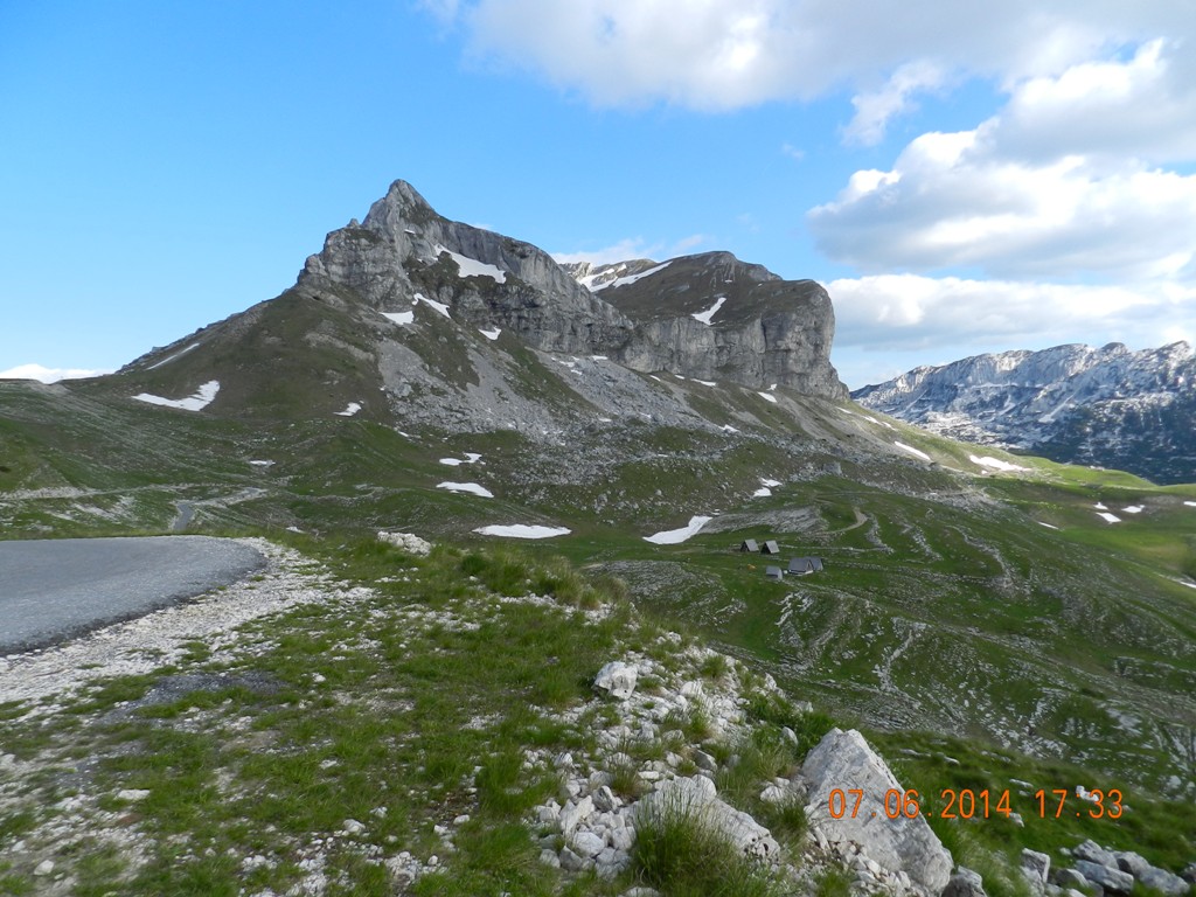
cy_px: 448
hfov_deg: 73.9
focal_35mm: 23
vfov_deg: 58.9
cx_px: 598
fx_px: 795
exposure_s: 1/1000
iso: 160
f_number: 3.4
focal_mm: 4
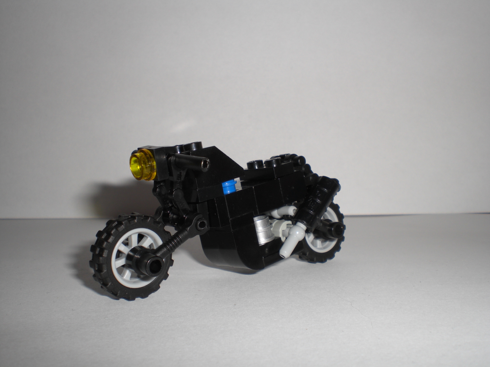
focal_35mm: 38
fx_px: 538
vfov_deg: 37.7
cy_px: 184
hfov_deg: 49.0
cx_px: 245
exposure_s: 1/60
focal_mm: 6.3
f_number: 4.4
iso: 50
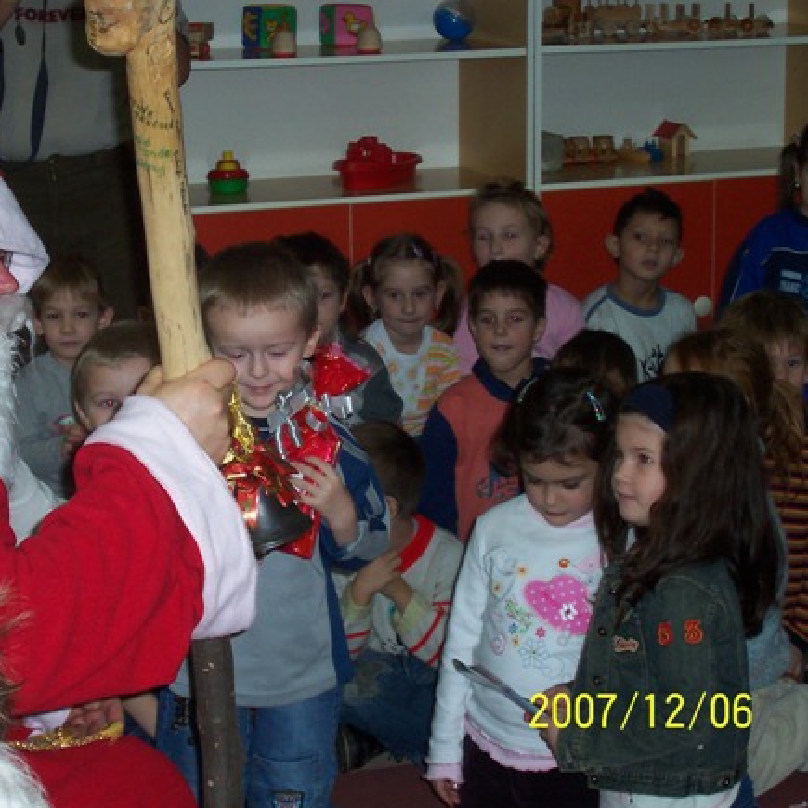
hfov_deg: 20.3
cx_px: 265
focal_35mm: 85
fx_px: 2245
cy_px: 403
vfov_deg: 20.4
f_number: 4
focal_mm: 10.8
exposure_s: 1/90
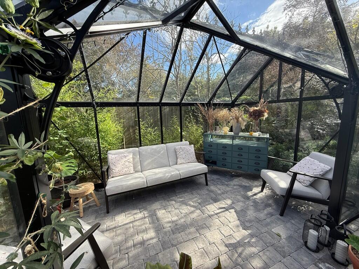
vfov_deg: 85.7
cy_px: 134
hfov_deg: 102.1
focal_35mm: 14
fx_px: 145
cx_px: 180
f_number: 2.2
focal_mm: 2.22
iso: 50
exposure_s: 1/427
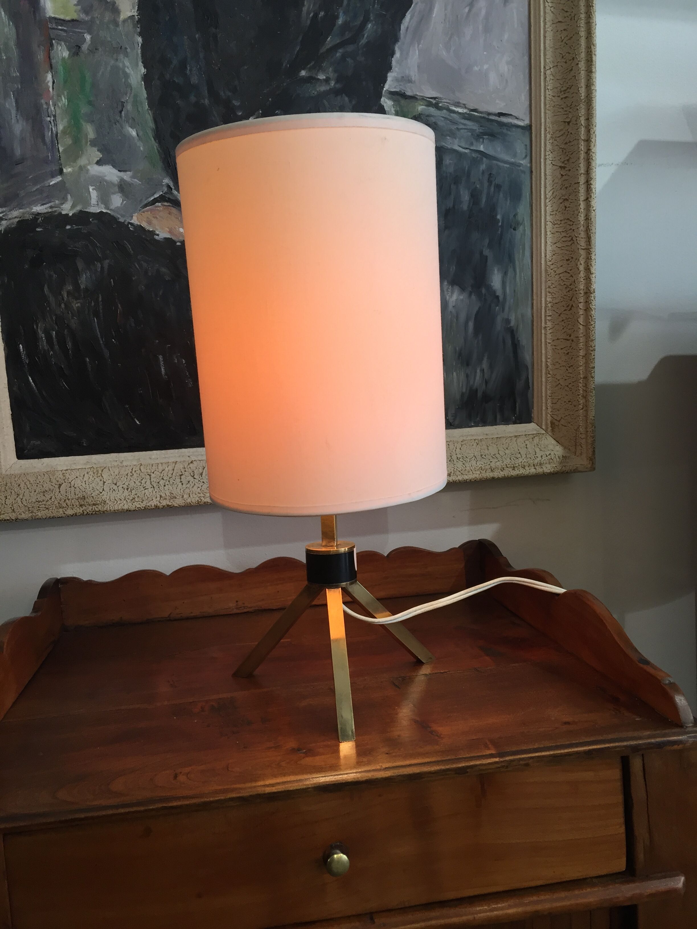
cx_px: 348
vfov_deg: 61.7
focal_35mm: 29
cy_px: 464
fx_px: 779
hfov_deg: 48.2
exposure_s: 1/33
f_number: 2.2
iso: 32
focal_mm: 4.15
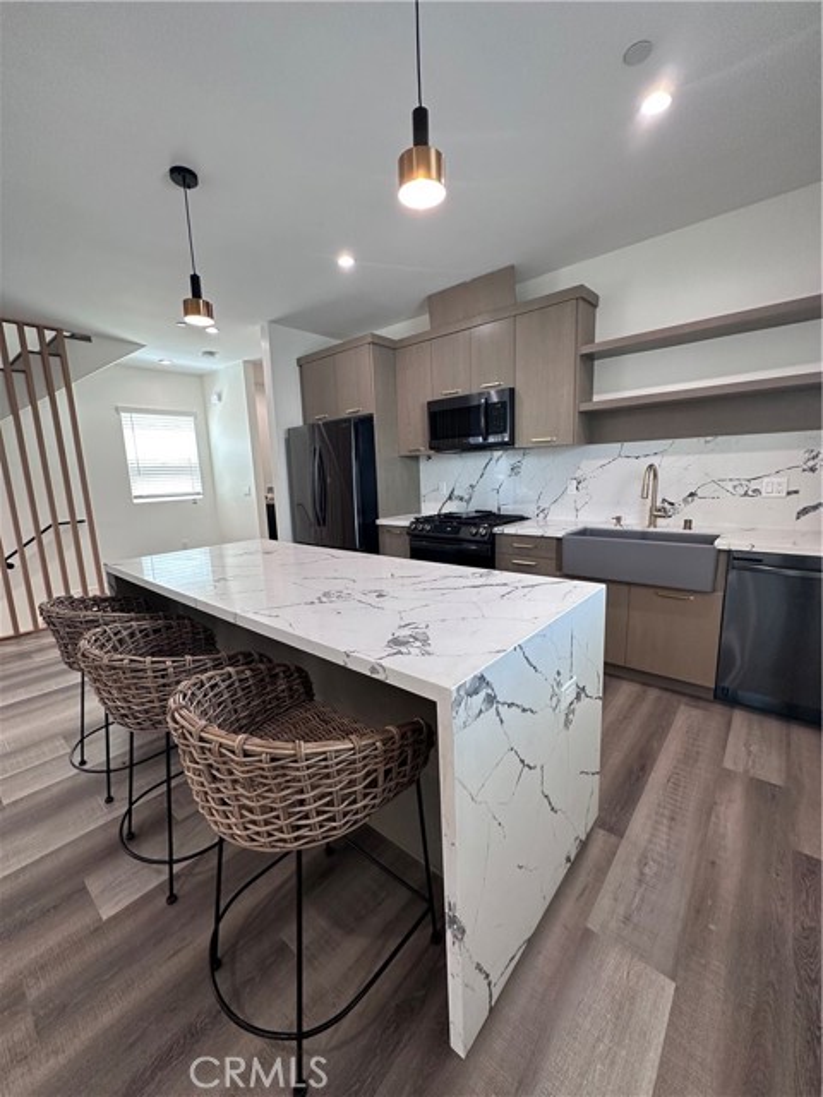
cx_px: 412
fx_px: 444
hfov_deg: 85.7
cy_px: 548
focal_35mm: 14
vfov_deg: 102.1
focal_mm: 2.22
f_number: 2.2
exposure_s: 1/120
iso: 200
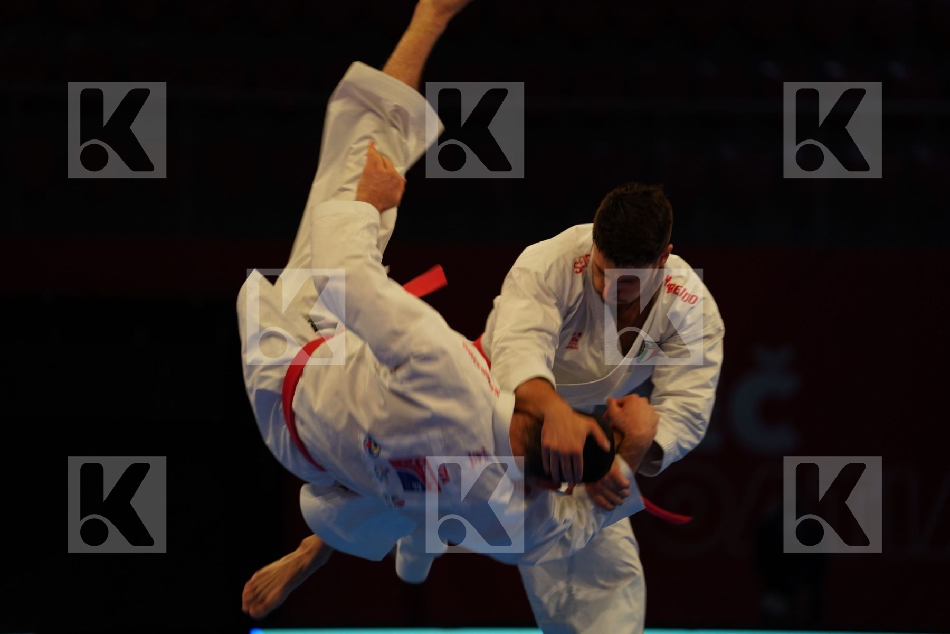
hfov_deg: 10.3
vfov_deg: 6.9
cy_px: 317
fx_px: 5277
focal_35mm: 200
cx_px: 475
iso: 800
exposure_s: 1/250
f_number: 2.8
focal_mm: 200
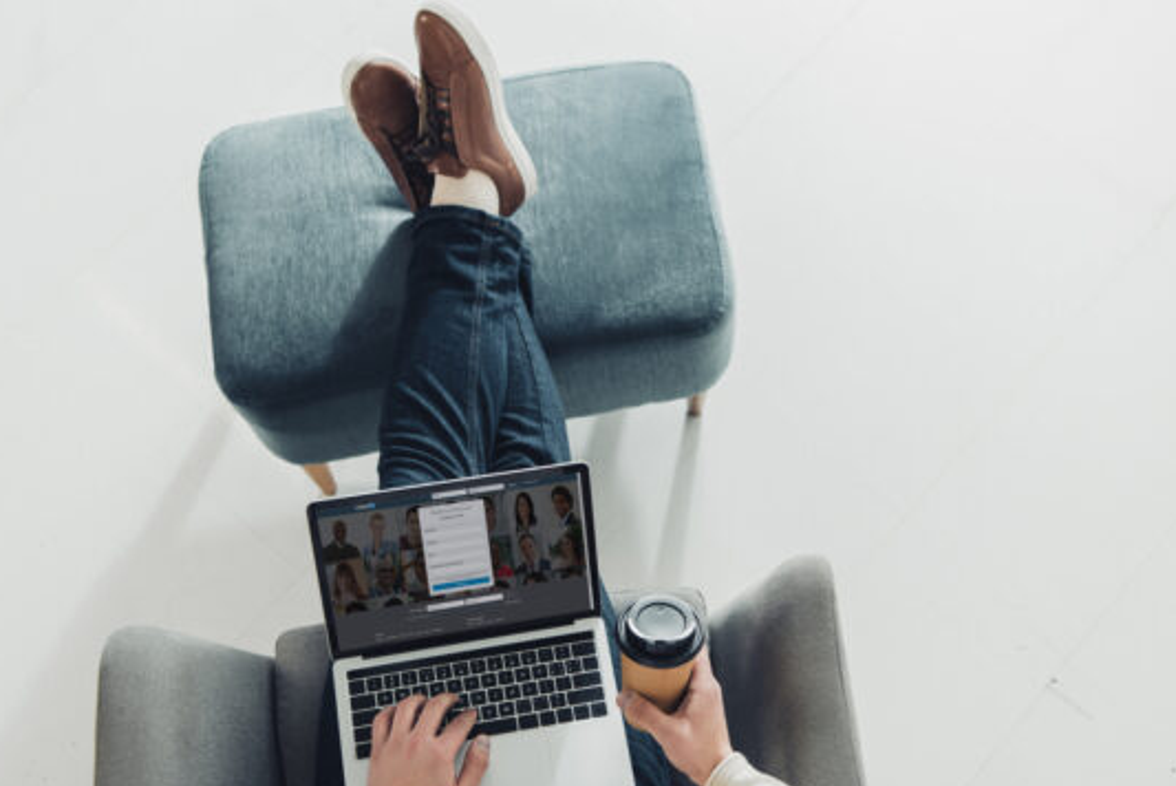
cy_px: 418
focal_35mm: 60
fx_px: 1961
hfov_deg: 33.3
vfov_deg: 22.6
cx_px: 693
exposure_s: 1/200
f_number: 3.5
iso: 125
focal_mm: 50
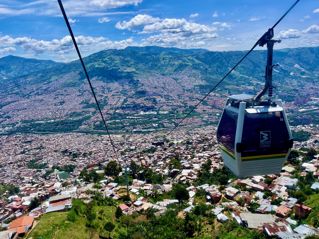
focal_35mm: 27
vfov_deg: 51.3
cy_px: 115
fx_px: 249
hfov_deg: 65.3
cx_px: 155
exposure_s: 1/1477
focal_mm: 5.1
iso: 50
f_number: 1.6
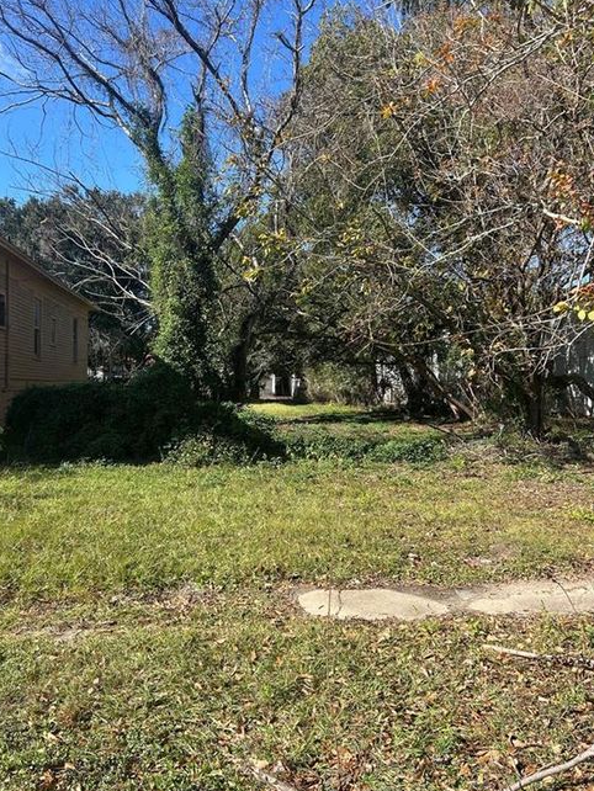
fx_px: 617
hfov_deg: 51.4
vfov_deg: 65.3
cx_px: 288
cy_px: 391
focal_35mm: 27
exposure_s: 1/1838
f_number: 1.5
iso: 50
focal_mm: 5.7
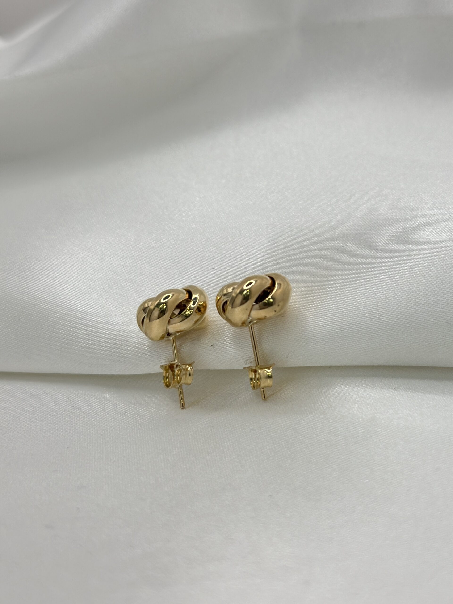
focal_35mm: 48
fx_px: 838
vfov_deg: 39.7
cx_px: 226
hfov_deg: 30.3
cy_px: 302
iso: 100
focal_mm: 6.86
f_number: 1.78
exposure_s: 1/1815
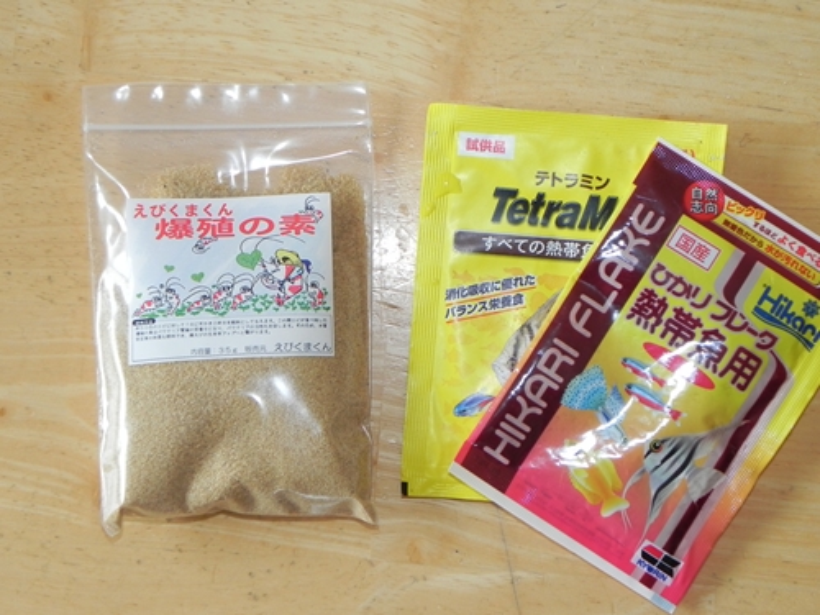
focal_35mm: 58
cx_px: 410
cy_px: 308
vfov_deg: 25.2
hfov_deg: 33.2
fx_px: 1374
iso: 200
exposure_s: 1/30
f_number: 3.5
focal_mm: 10.3
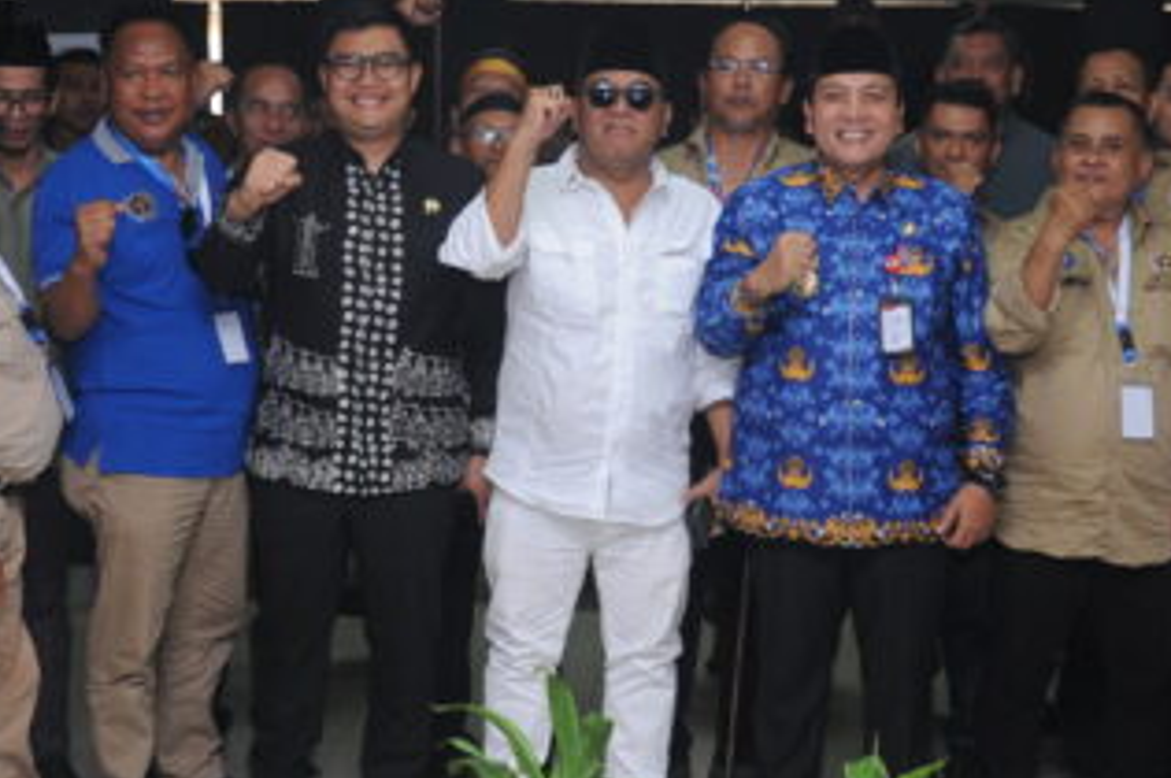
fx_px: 1852
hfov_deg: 35.0
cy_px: 406
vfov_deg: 23.7
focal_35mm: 57
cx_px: 674
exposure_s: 1/125
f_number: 3.5
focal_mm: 24
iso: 640
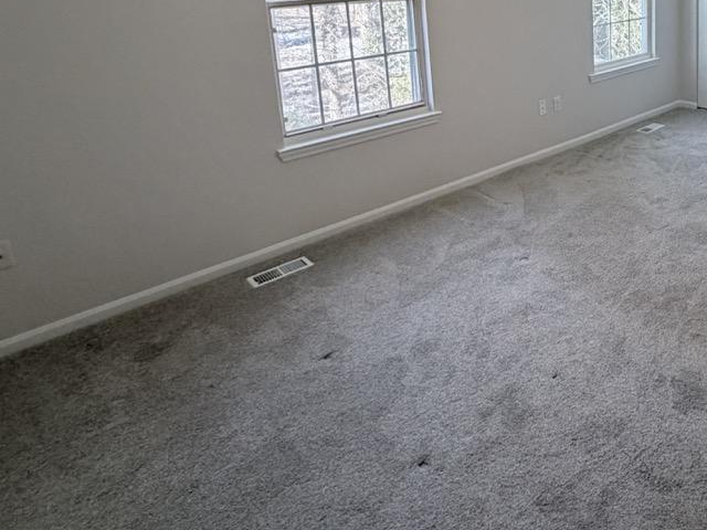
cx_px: 583
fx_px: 572
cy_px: 62
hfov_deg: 57.8
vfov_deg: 45.5
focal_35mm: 28
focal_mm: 2.22
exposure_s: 1/120
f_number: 2.2
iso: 320
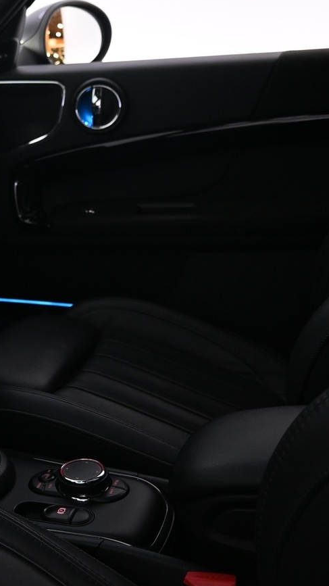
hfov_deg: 22.4
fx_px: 730
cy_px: 226
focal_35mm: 47
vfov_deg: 43.4
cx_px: -116
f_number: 3.5
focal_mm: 16
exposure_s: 1/25
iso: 1100
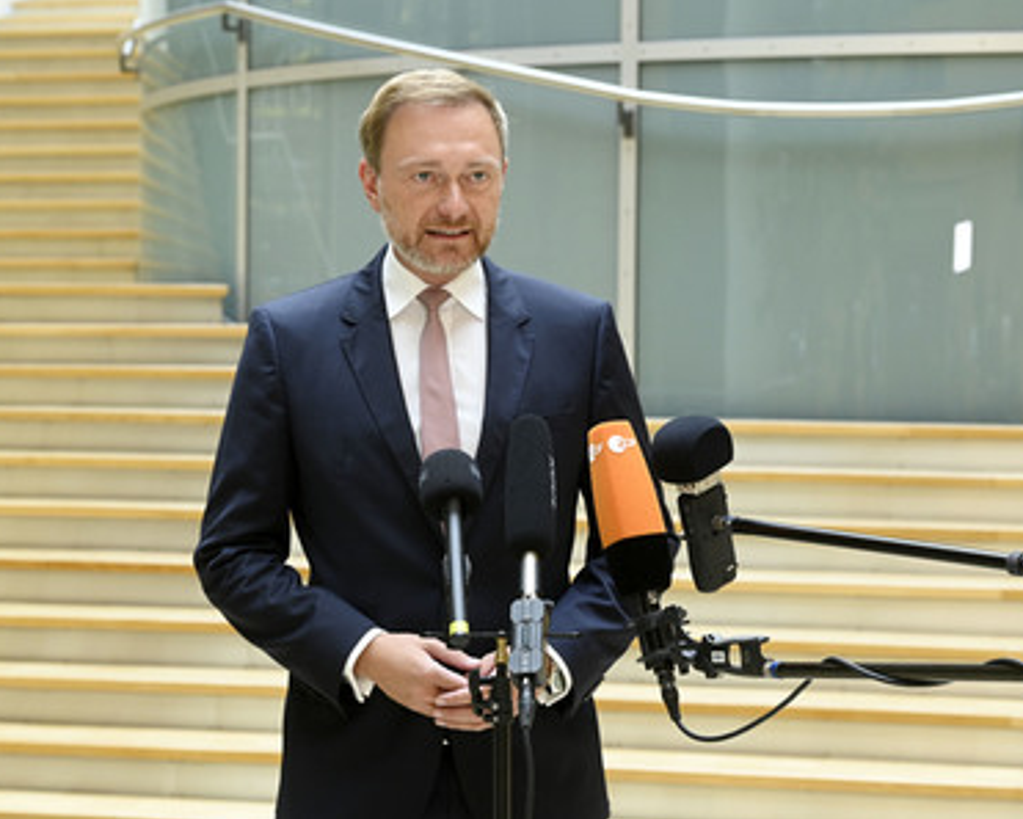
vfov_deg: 15.7
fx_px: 2968
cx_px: 429
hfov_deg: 19.5
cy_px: 411
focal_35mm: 98
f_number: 7.1
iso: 2000
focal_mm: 86
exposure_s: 1/200
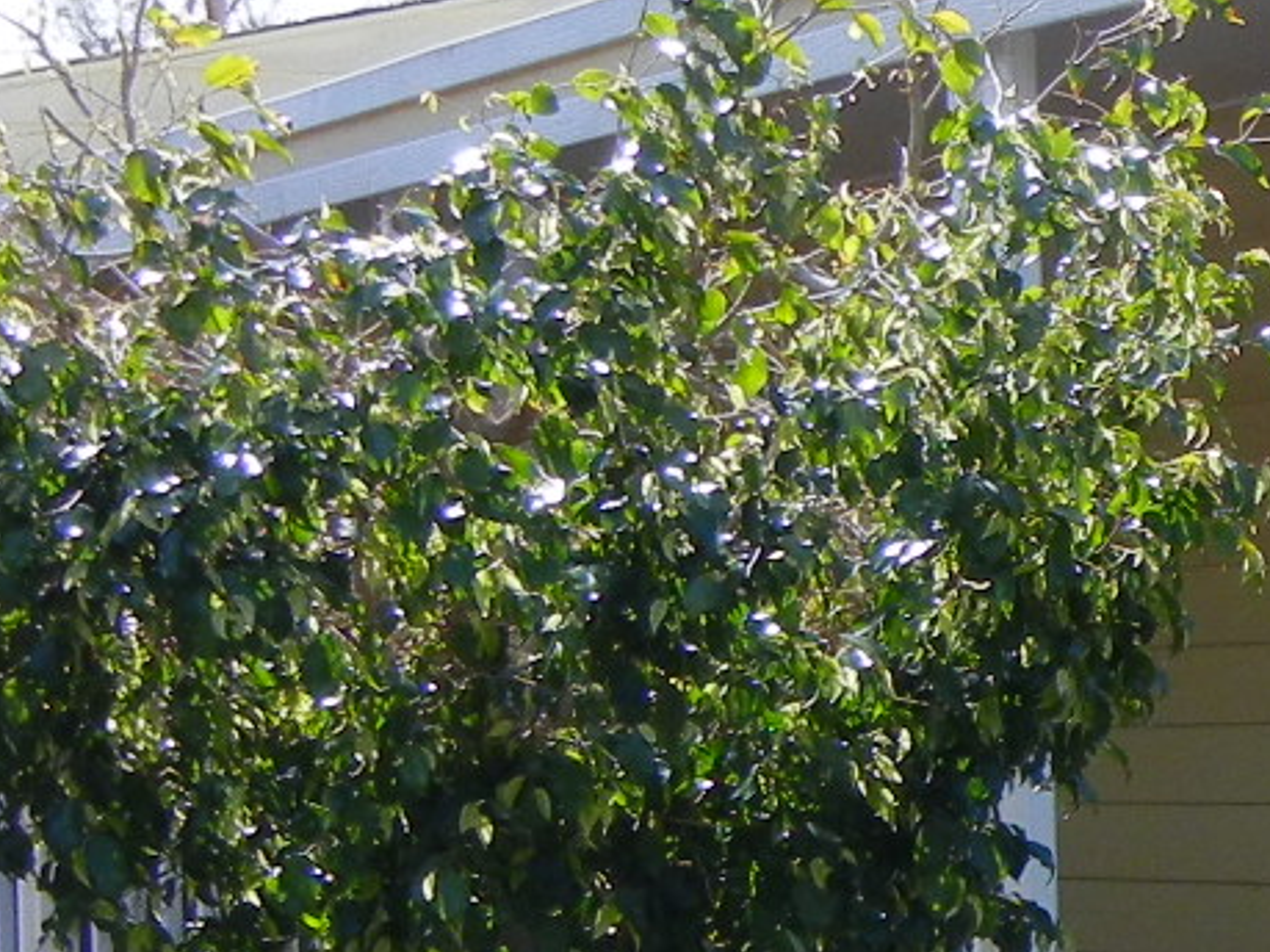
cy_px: 888
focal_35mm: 134
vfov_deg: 11.0
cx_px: 2413
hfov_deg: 13.1
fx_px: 4915
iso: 160
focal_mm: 5.4
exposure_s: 1/850
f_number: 3.5
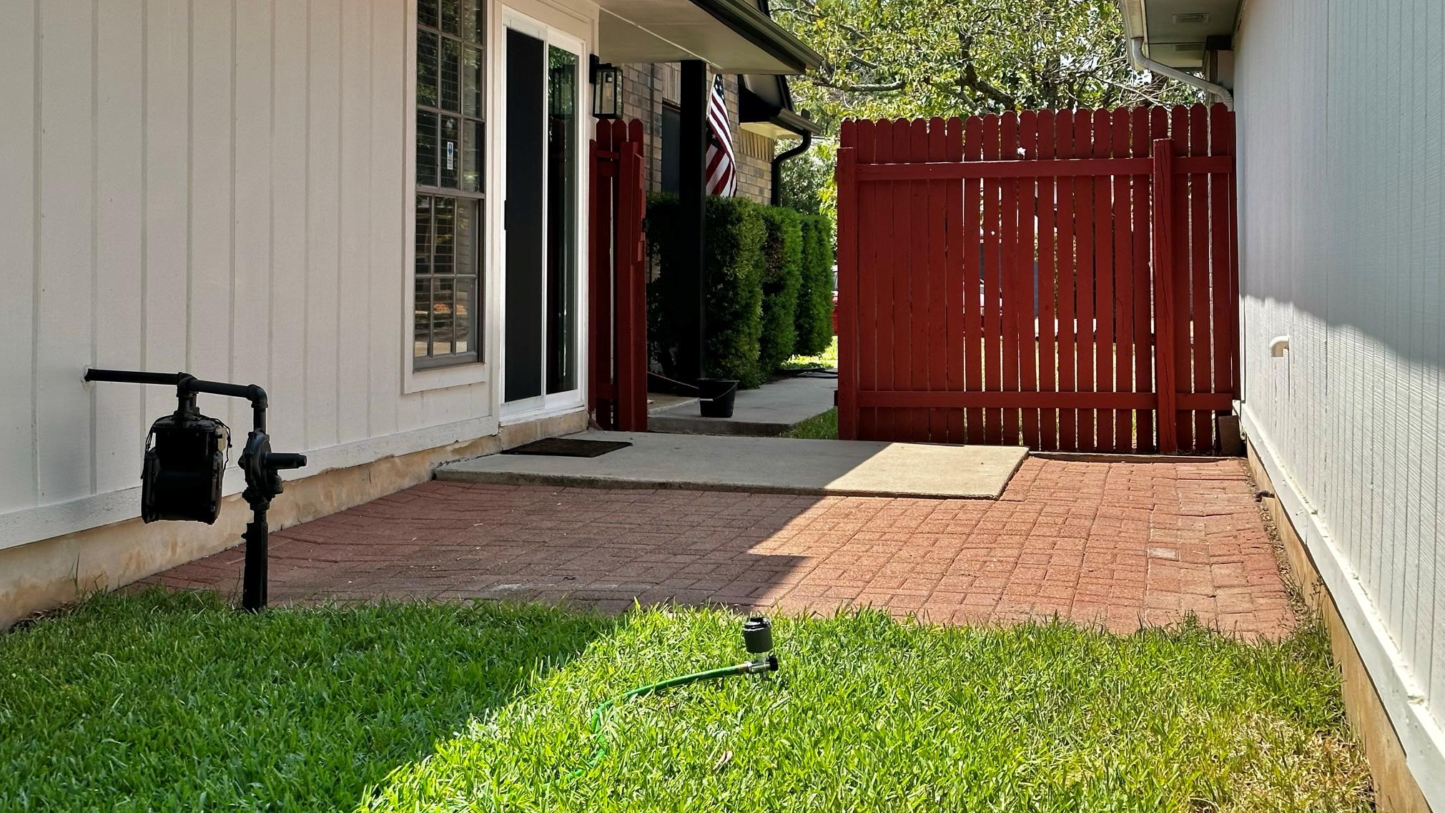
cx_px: 721
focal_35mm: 53
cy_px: 272
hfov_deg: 39.2
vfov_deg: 22.5
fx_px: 2031
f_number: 1.78
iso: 64
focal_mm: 6.86
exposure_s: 1/2160
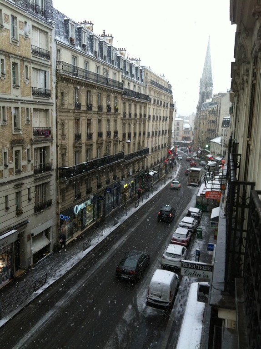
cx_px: 130
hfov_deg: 40.6
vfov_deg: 52.7
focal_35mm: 35
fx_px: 353
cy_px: 174
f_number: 2.8
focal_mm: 3.85
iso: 100
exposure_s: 1/120
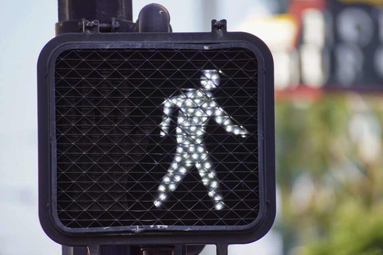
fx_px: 4787
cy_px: 128
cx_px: 192
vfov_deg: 3.1
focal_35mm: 450
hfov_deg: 4.6
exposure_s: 1/500
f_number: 5.6
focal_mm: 300
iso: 400
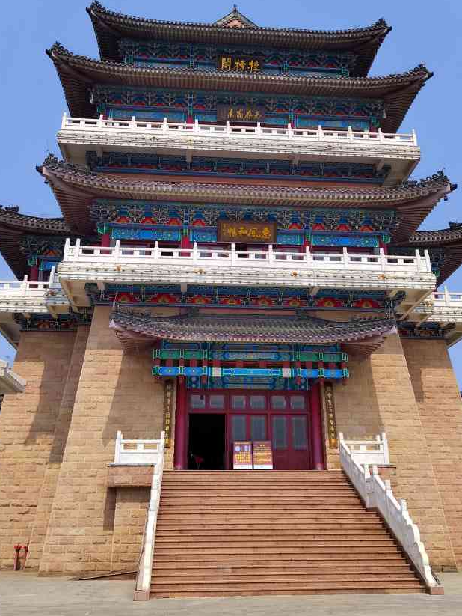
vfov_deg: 53.8
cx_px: 239
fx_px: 605
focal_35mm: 34
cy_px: 273
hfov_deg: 41.8
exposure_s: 1/2000
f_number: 1.9
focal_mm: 5.52
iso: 206
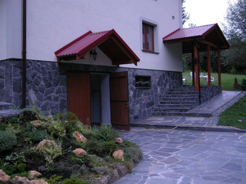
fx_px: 263
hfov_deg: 50.1
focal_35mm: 37
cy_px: 92
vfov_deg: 38.7
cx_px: 123
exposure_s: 1/205
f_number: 2.8
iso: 64
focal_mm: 7.9
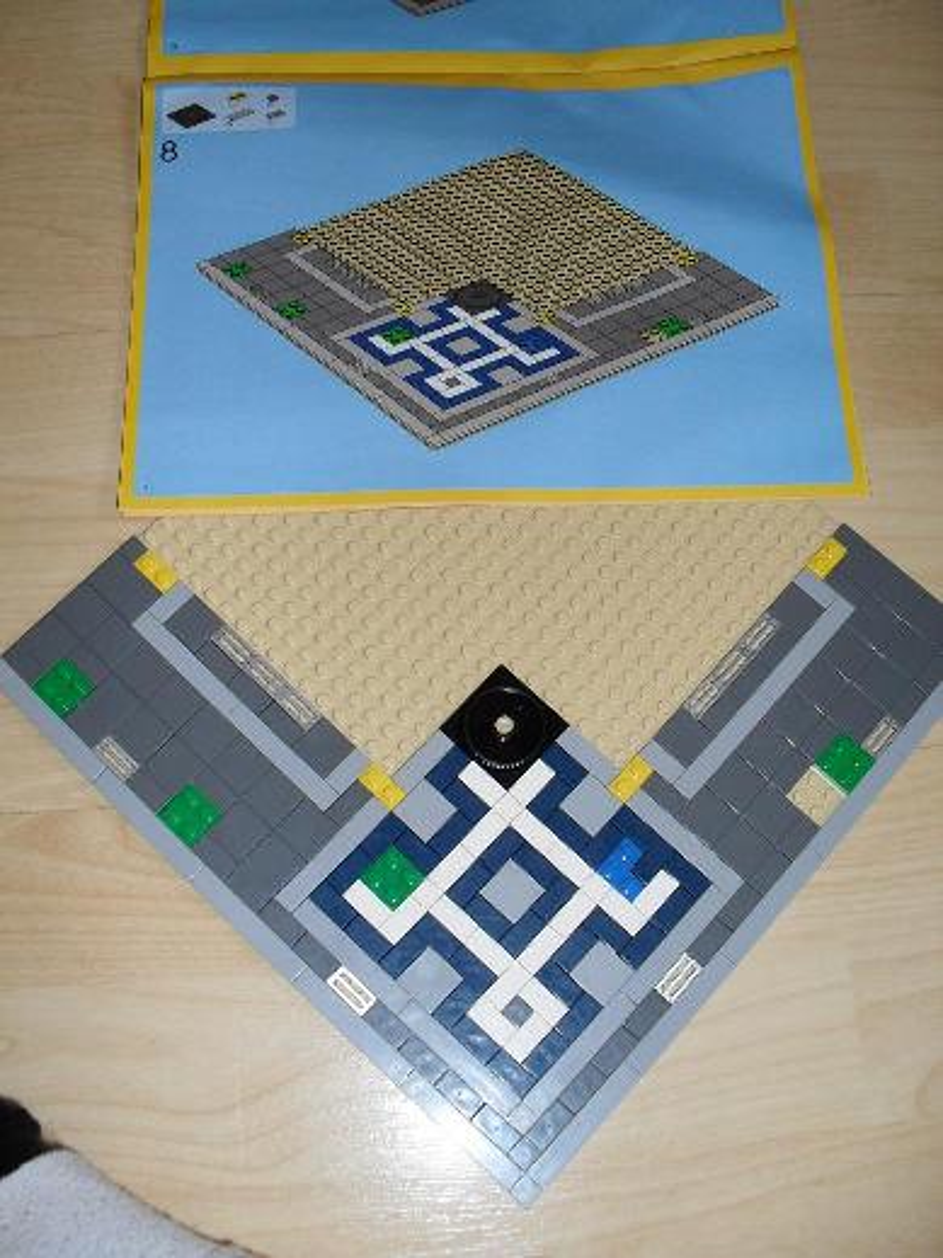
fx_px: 1272
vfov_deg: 52.6
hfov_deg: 40.7
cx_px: 472
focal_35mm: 35
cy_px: 629
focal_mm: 6.3
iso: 200
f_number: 3.2
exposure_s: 1/45
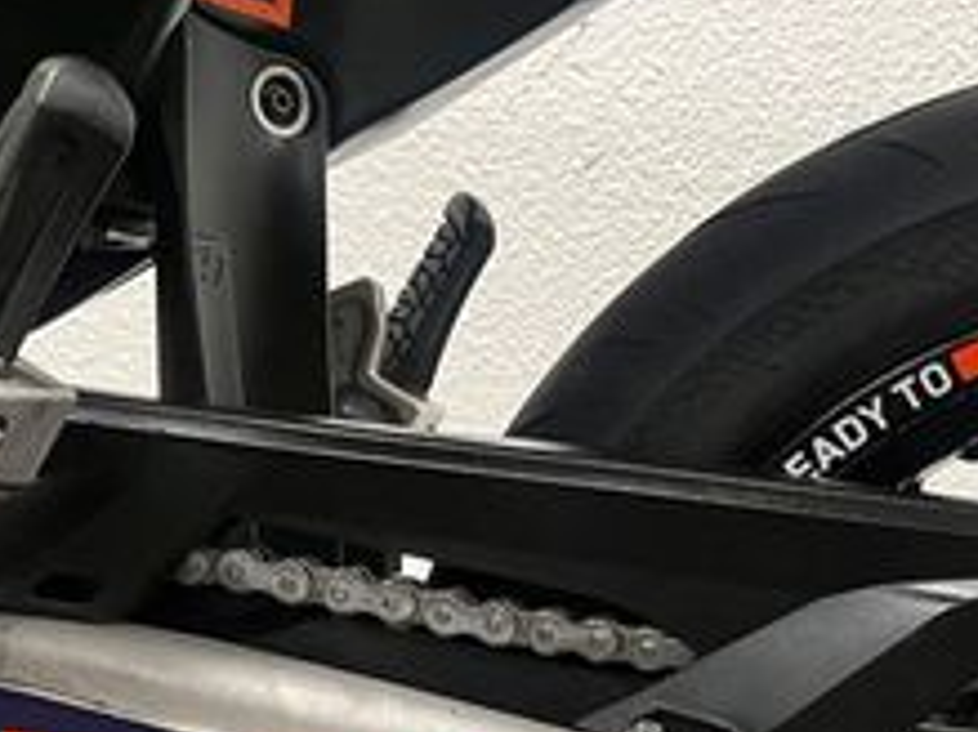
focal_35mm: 76
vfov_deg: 18.4
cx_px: 1201
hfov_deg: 23.3
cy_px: 870
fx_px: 2146
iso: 160
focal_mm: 5.1
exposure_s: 1/50
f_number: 1.6
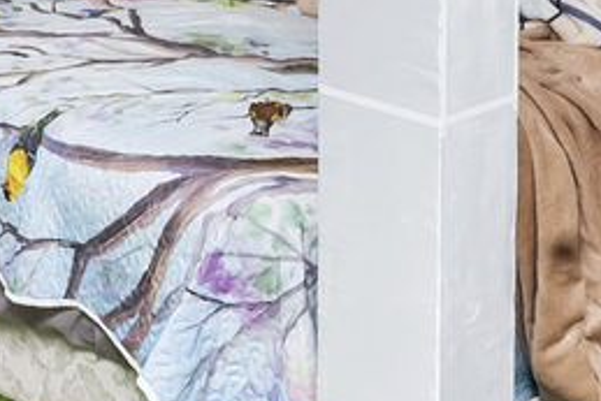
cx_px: 68
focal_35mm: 75
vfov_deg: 15.9
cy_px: -287
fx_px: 1253
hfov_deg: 26.2
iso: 640
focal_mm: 12
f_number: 10
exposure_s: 1/2
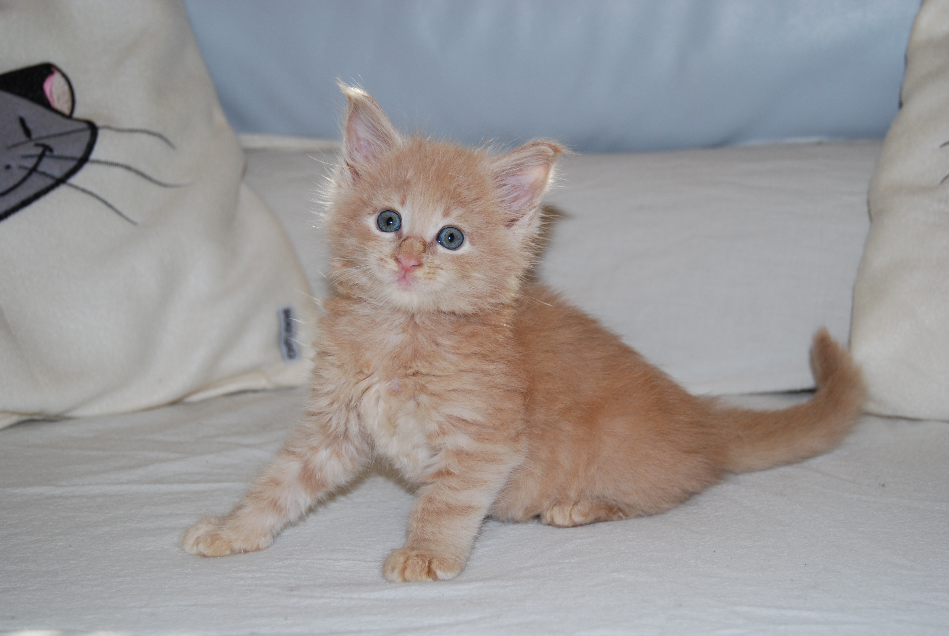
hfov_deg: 31.9
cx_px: 474
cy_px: 318
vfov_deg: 21.6
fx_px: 1663
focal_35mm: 63
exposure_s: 1/60
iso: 200
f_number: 5.3
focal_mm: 42
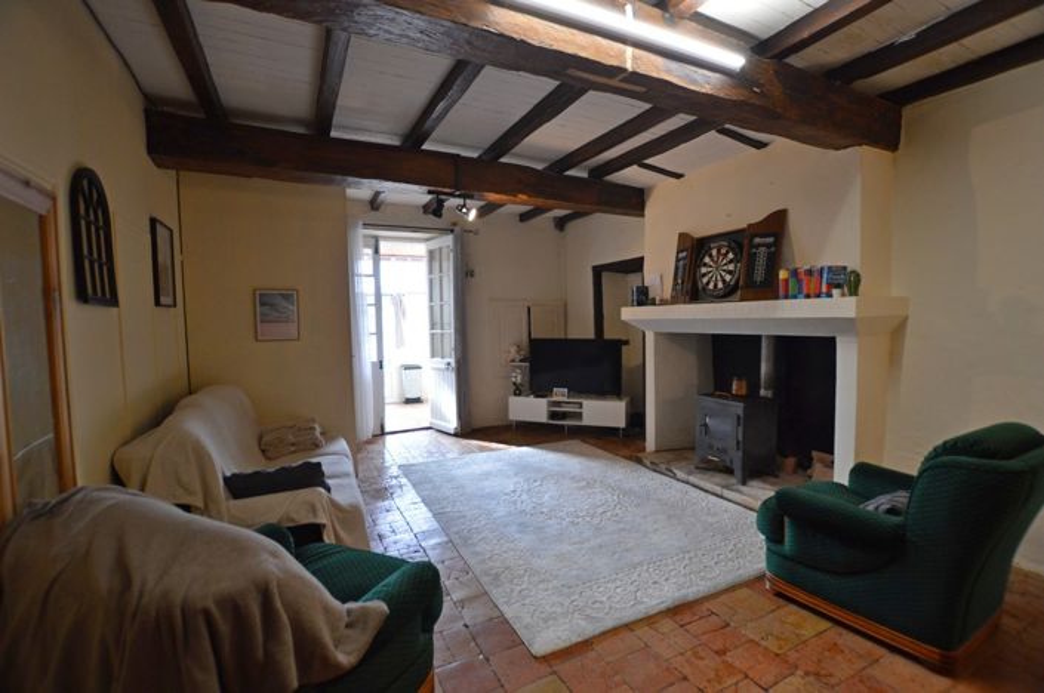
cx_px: 522
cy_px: 346
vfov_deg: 77.2
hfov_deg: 100.5
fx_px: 434
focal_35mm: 15
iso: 640
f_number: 3.5
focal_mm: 10
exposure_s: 1/60
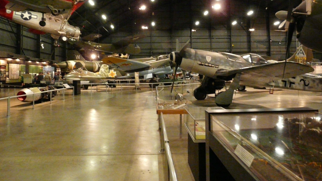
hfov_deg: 62.6
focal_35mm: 31
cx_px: 162
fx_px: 265
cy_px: 66
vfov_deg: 37.5
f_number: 2.8
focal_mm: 4.6
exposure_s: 1/13
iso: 800
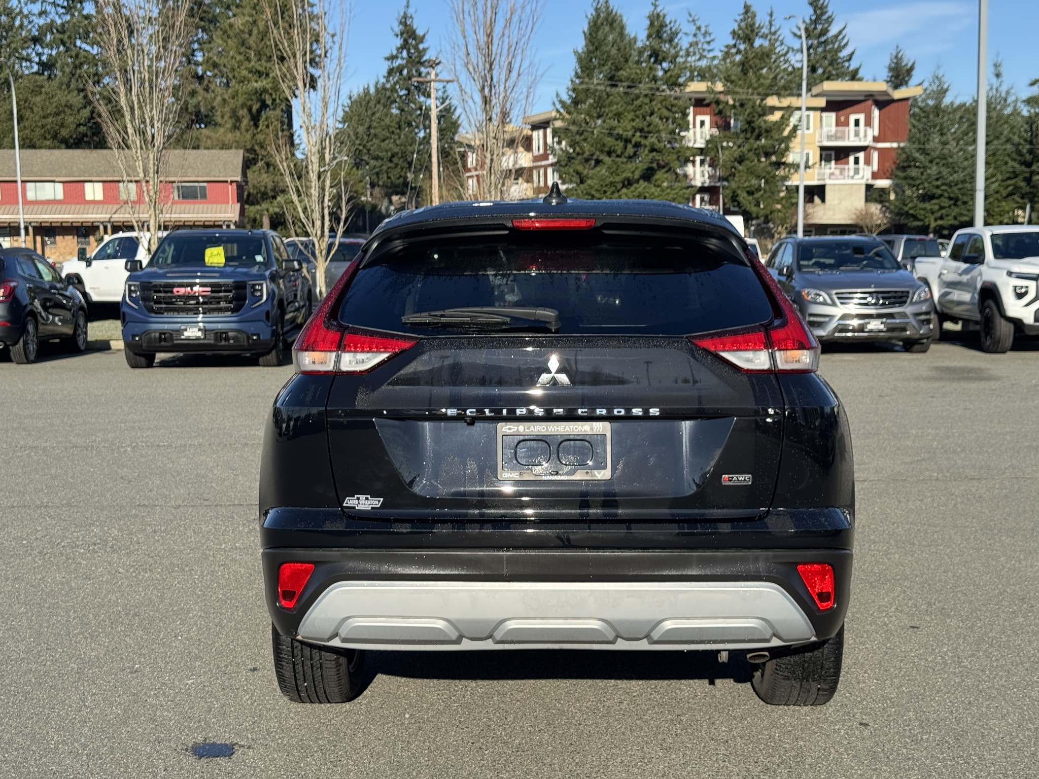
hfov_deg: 39.7
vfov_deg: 30.3
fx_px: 1441
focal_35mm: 48
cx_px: 520
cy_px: 390
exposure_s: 1/1366
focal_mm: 6.76
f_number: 1.78
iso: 64
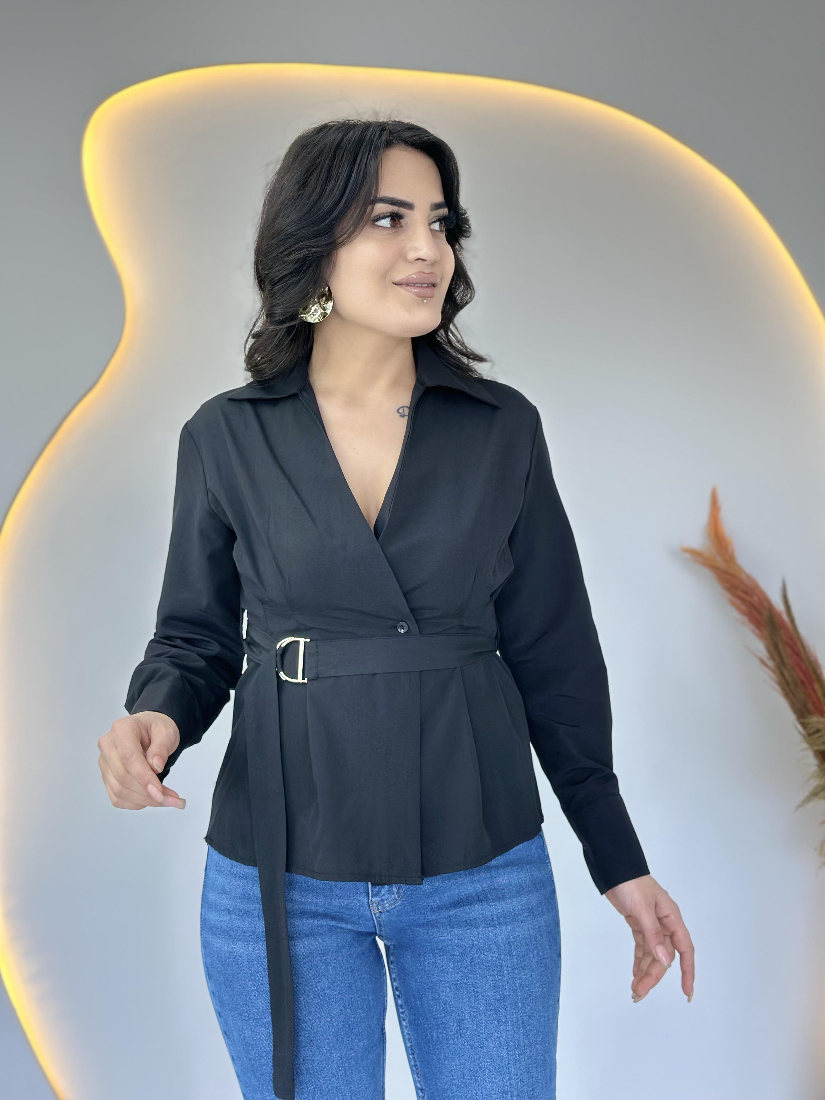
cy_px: 550
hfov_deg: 30.3
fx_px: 1525
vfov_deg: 39.7
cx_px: 412
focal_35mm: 48
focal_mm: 6.86
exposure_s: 1/100
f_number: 1.78
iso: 100
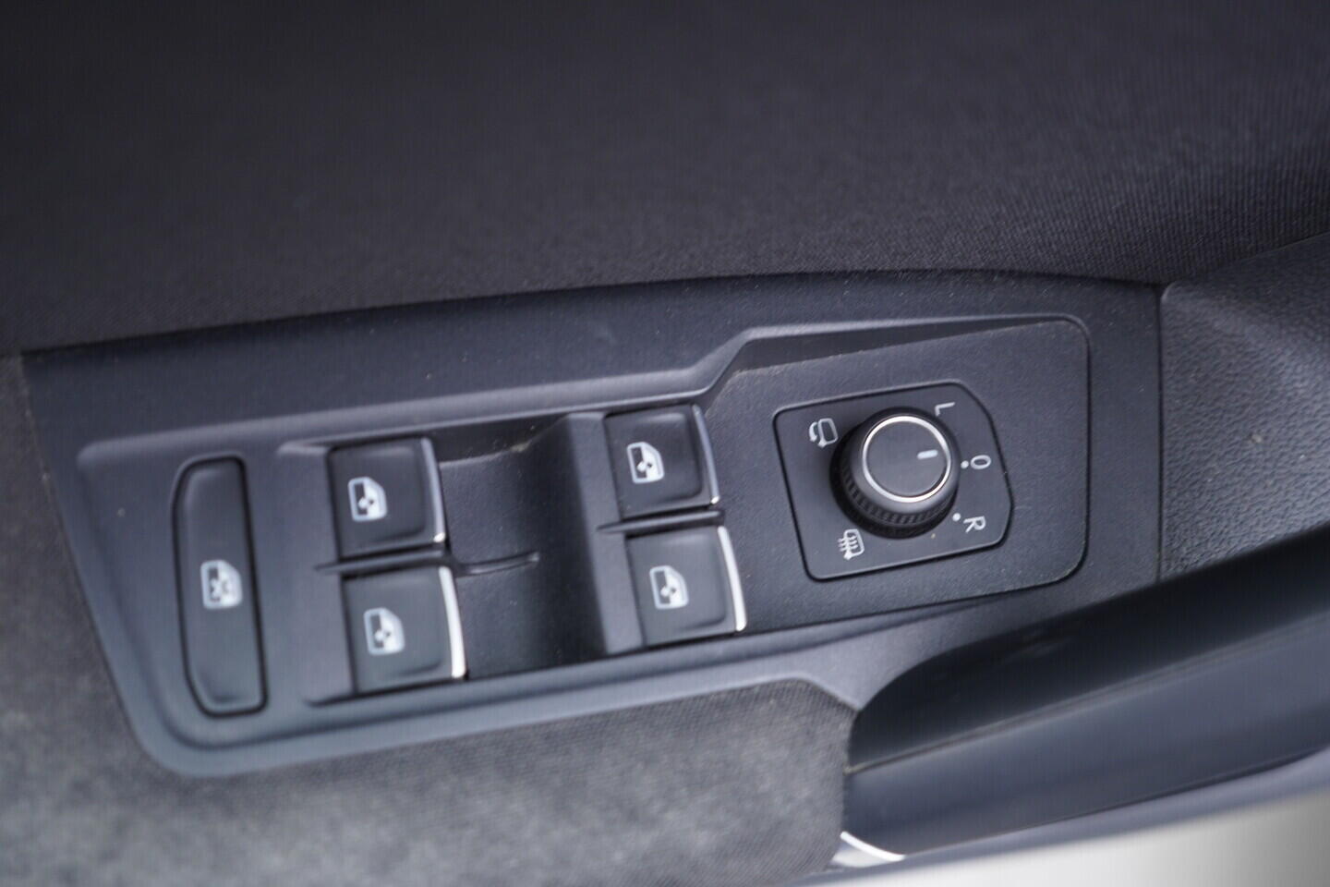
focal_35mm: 36
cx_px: 665
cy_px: 444
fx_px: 1330
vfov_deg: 36.9
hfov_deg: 53.1
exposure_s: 1/40
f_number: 2.8
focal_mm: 24
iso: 400
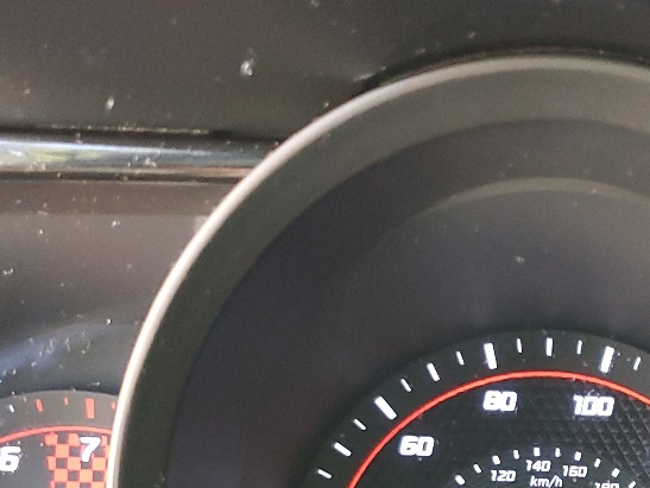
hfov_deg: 25.0
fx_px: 1428
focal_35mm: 76
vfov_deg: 18.6
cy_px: 540
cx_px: 572
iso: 267
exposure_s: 1/60.2
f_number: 1.5
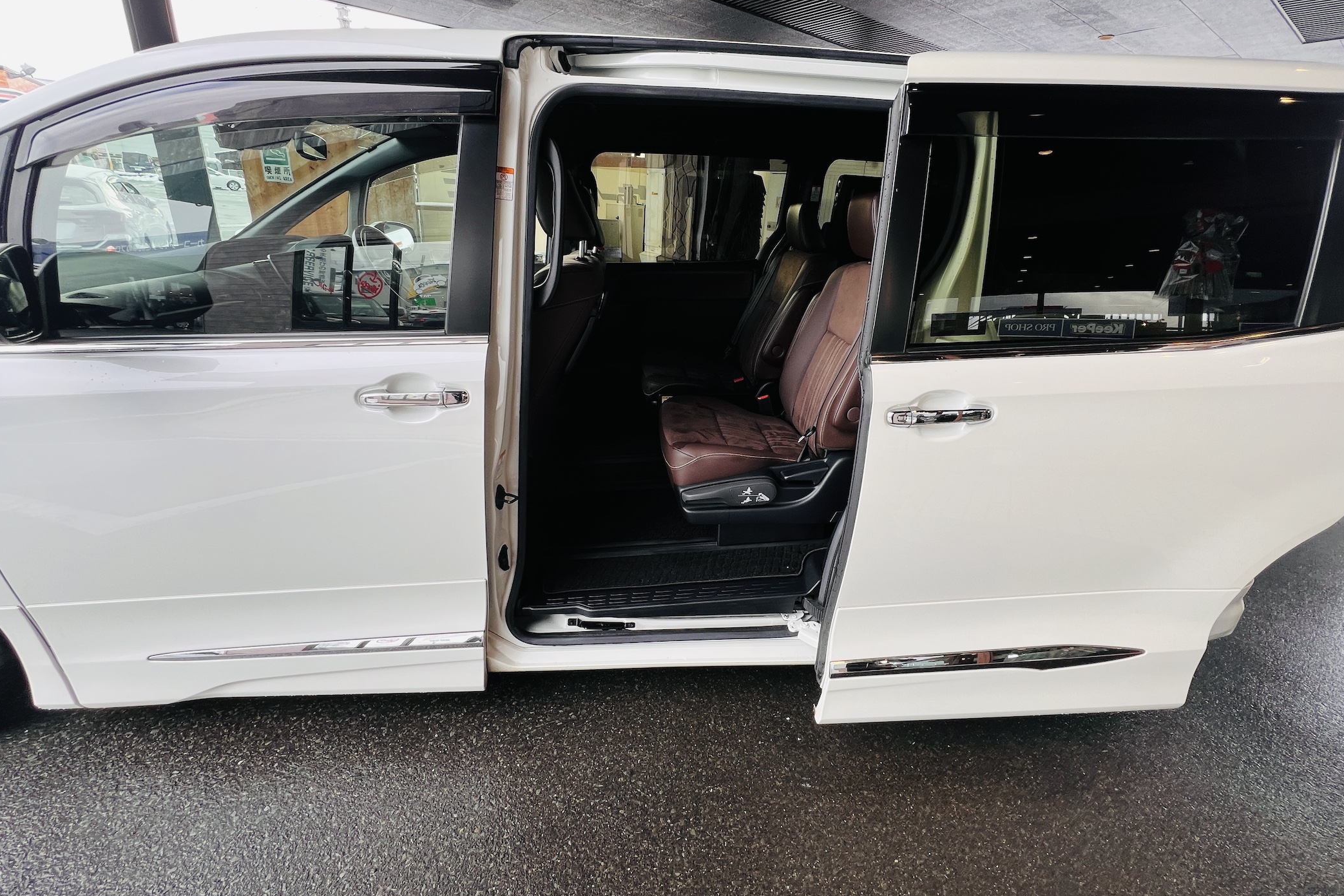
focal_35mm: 14
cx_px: 693
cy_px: 400
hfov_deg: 104.2
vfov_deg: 80.9
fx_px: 523
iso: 32
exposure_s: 1/99
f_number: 1.8
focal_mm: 1.57
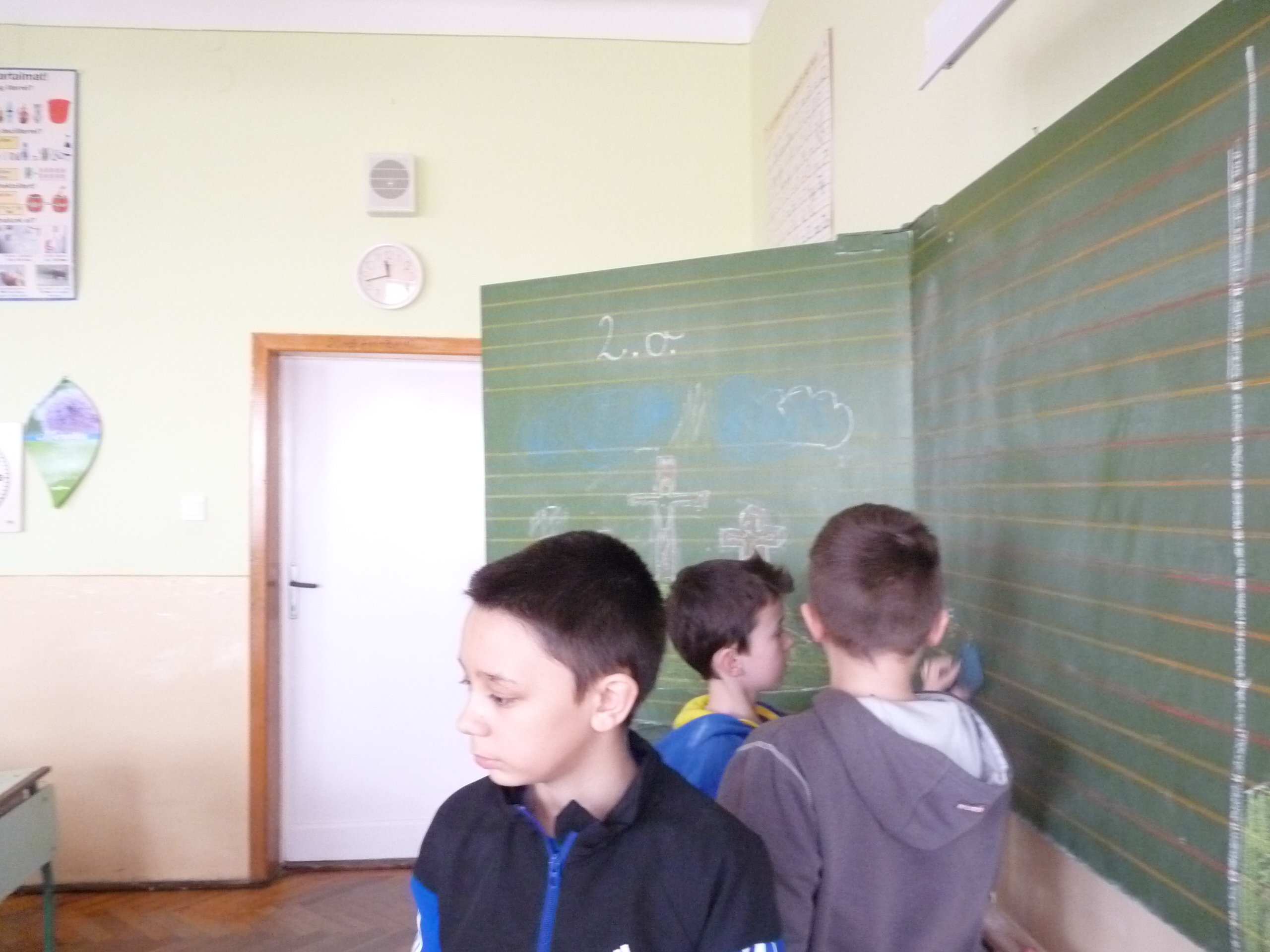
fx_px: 991
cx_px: 635
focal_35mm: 27
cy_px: 476
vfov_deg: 51.4
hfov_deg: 65.3
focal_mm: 4.8
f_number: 2.8
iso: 800
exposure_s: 1/15
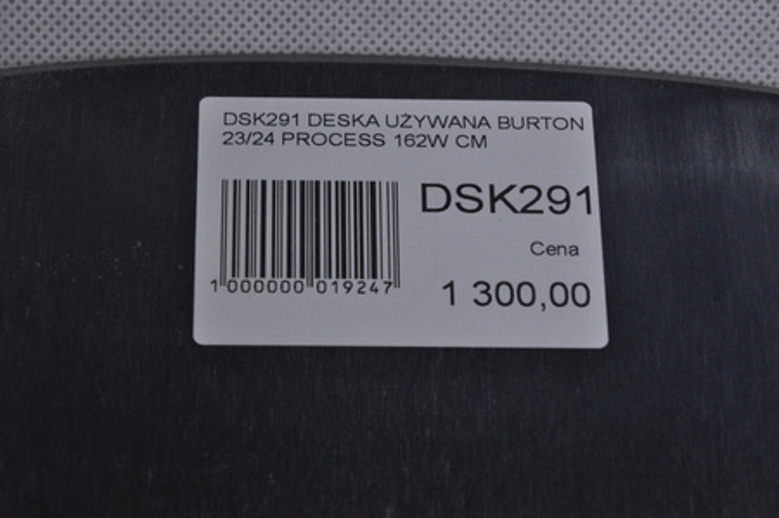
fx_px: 3404
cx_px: 390
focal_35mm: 158
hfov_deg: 13.1
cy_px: 259
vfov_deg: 8.7
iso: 3200
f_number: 11
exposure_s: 1/125
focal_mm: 105
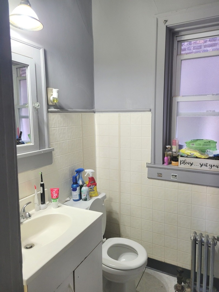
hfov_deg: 53.1
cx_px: 110
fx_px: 219
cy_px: 146
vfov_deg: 67.3
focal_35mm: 26
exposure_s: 1/120
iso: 250
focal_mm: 5.4
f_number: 1.8
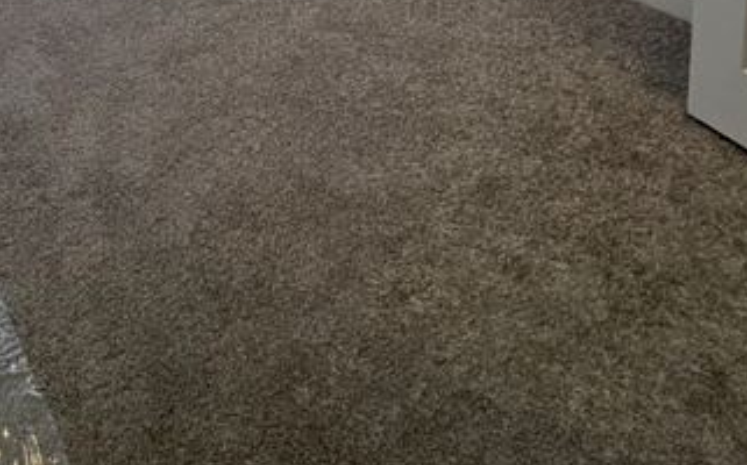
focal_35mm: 33
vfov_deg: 26.1
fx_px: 671
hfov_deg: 54.1
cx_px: 144
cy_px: -258
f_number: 1.8
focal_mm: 1.57
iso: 64
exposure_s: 1/120
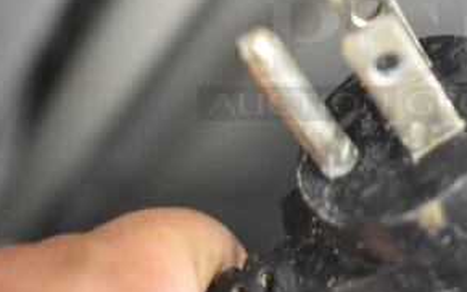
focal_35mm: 74
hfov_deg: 27.2
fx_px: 942
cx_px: 378
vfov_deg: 17.4
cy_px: 35
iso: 2500
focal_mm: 23
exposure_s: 1/40
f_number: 3.8
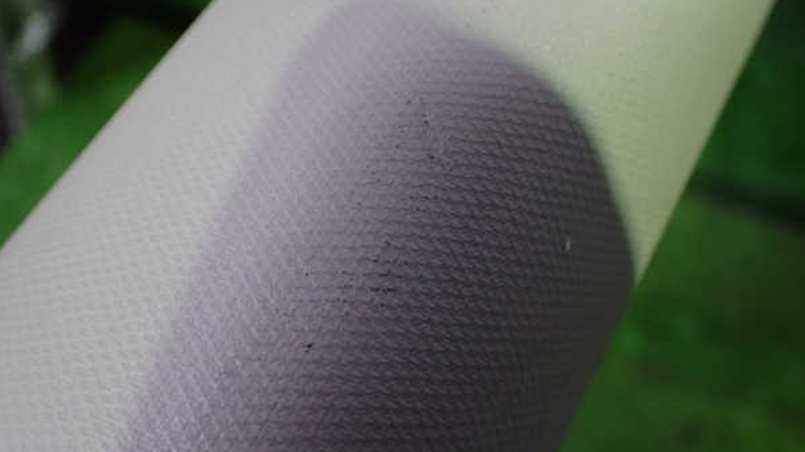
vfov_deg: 35.6
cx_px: 404
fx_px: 704
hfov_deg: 59.5
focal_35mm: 33
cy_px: 191
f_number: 2.3
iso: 800
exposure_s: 1/125
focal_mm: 5.4
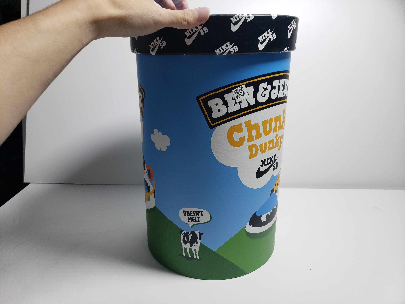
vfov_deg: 53.1
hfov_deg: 67.3
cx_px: 202
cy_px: 152
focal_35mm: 26
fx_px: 304
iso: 50
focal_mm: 4.3
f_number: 1.5
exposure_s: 1/400
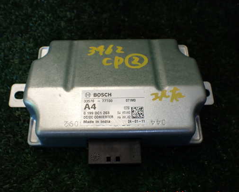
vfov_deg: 42.3
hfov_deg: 51.5
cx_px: 111
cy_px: 95
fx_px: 248
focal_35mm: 35
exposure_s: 1/160
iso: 100
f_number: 2.3
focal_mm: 5.4
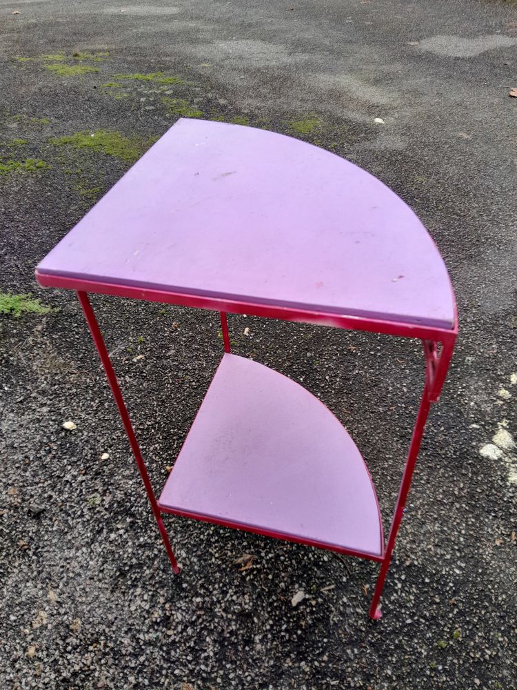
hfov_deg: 53.1
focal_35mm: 26
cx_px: 258
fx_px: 518
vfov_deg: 67.3
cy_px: 345
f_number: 1.8
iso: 40
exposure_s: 1/100
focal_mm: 3.98
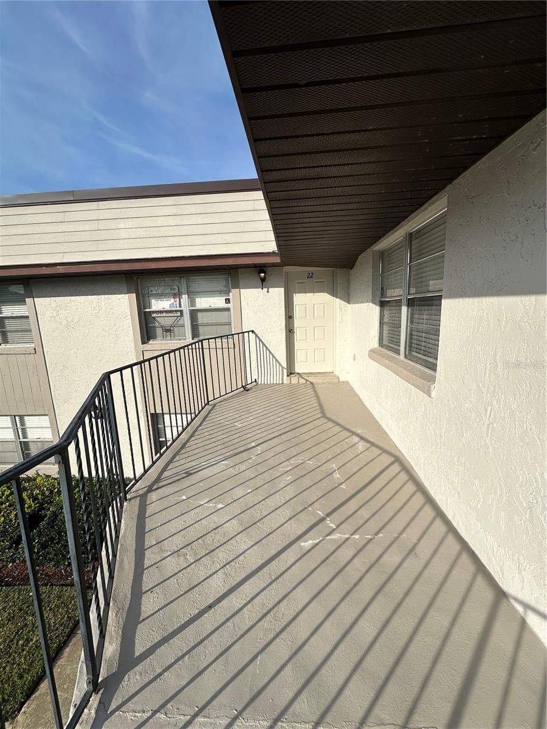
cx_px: 274
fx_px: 295
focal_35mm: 14
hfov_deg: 85.7
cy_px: 364
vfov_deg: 102.1
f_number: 2.2
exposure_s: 1/3205
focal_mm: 2.22
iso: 50
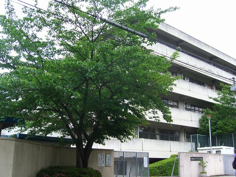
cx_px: 118
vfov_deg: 37.7
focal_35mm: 38
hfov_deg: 49.0
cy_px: 88
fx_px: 259
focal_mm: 7.9
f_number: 8
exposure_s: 1/40
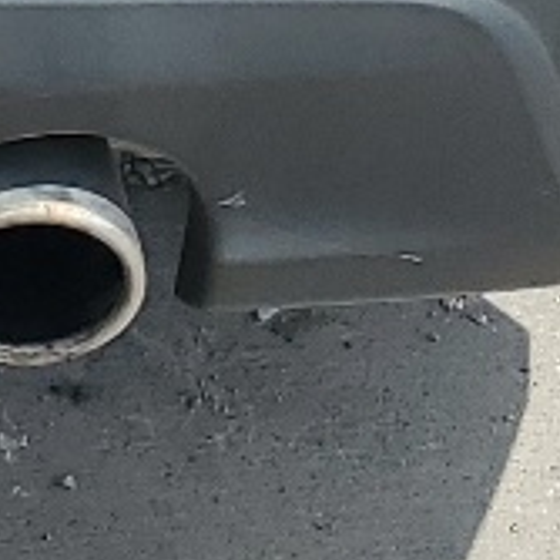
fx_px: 4027
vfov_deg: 7.0
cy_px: -1197
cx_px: -915
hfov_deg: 7.3
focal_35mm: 220
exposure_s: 1/2500
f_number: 1.5
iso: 50
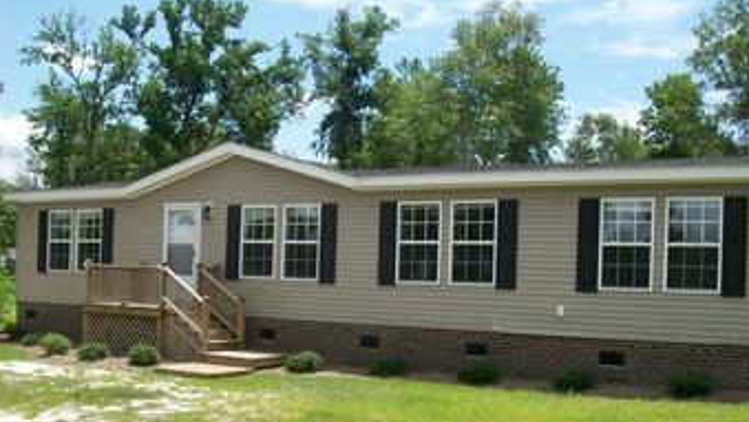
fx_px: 795
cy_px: 283
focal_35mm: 40
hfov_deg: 50.5
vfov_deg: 29.5
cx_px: 380
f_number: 4.8
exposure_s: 1/320
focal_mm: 6
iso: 64
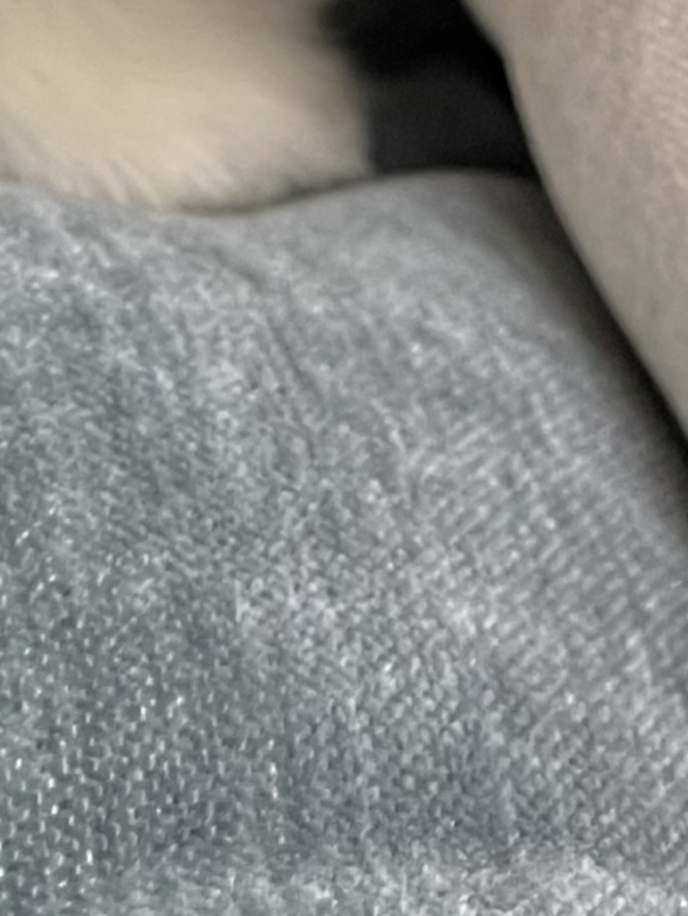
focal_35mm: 118
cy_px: -1217
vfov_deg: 13.0
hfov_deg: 12.6
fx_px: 3125
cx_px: 418
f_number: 1.6
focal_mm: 5.1
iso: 100
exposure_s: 1/60
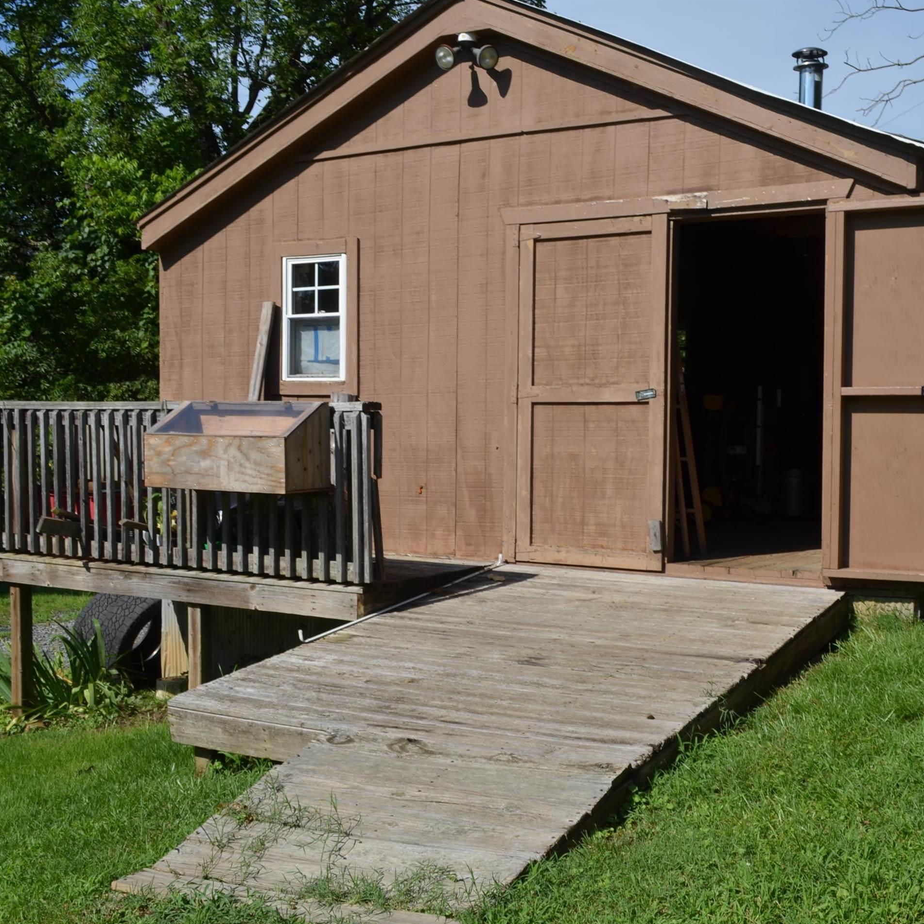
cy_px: 491
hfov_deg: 44.6
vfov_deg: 44.9
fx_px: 1117
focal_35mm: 37
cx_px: 575
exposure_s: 1/200
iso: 100
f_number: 13
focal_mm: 18
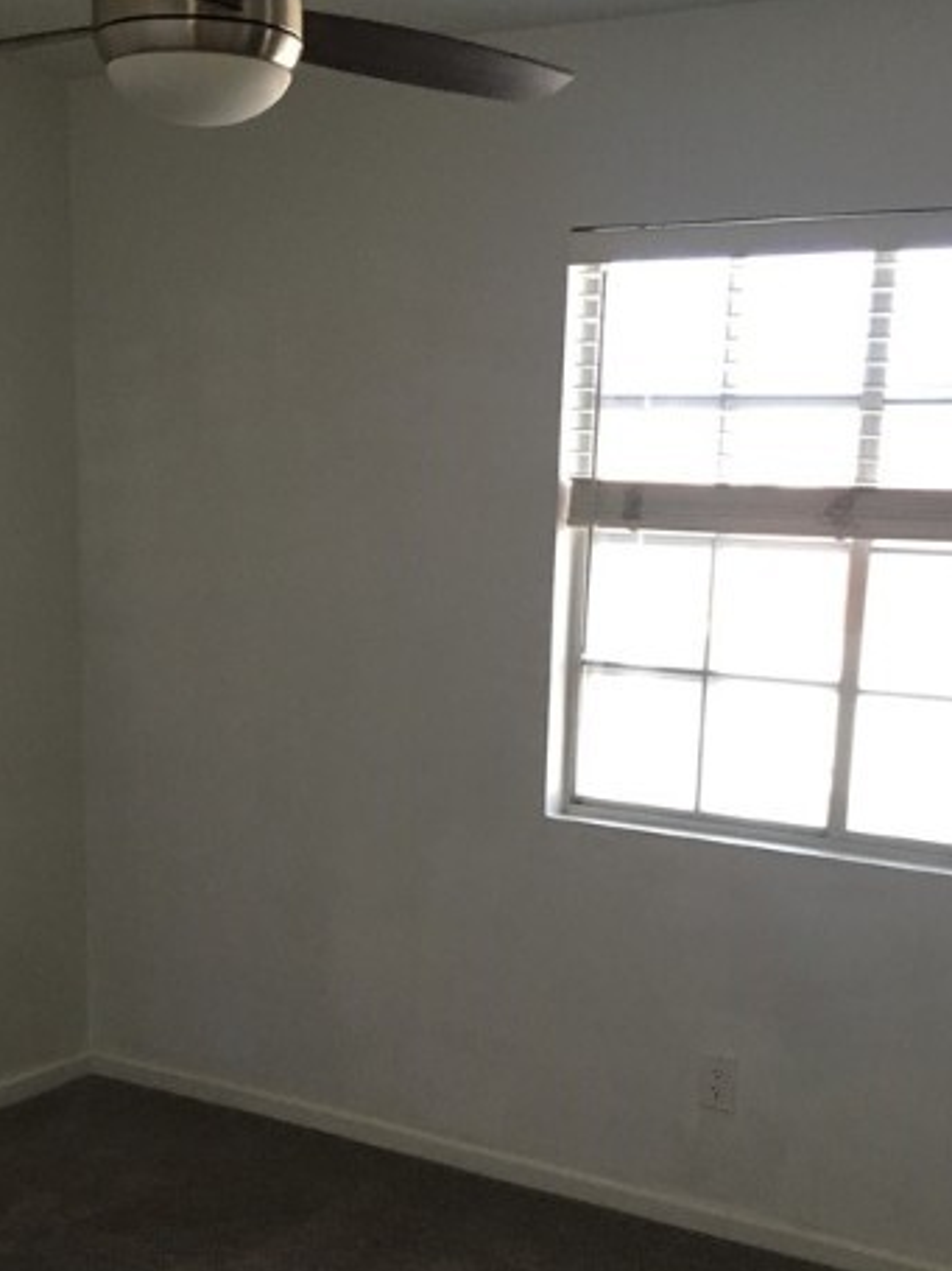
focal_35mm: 49
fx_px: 1798
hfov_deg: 29.6
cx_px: 422
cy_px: 891
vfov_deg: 38.3
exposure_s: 1/15
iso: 64
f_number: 2.2
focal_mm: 4.15
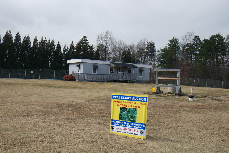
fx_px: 286
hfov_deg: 43.6
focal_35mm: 45
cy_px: 76
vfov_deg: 29.9
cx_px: 114
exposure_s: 1/250
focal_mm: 17
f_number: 8
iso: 160
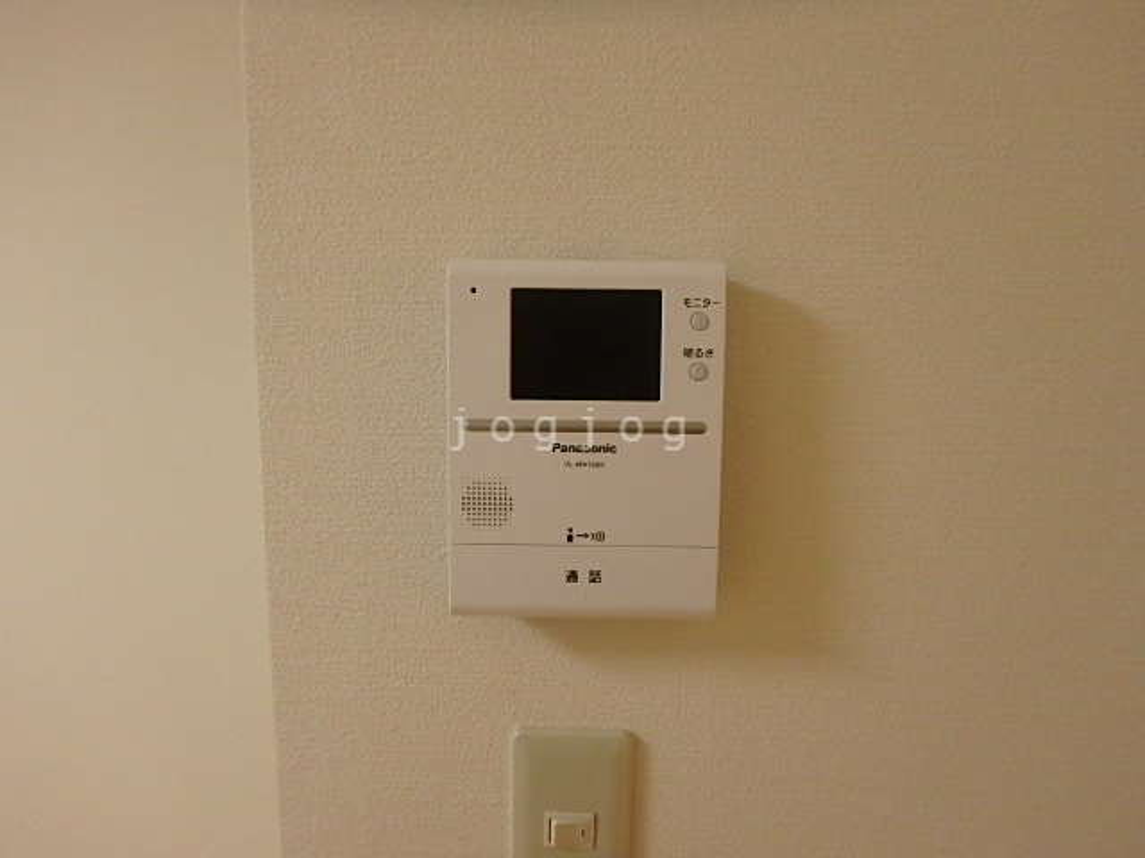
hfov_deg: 79.0
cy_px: 429
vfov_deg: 63.4
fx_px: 695
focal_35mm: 21
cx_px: 572
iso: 800
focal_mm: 3.7
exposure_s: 1/40
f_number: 3.5
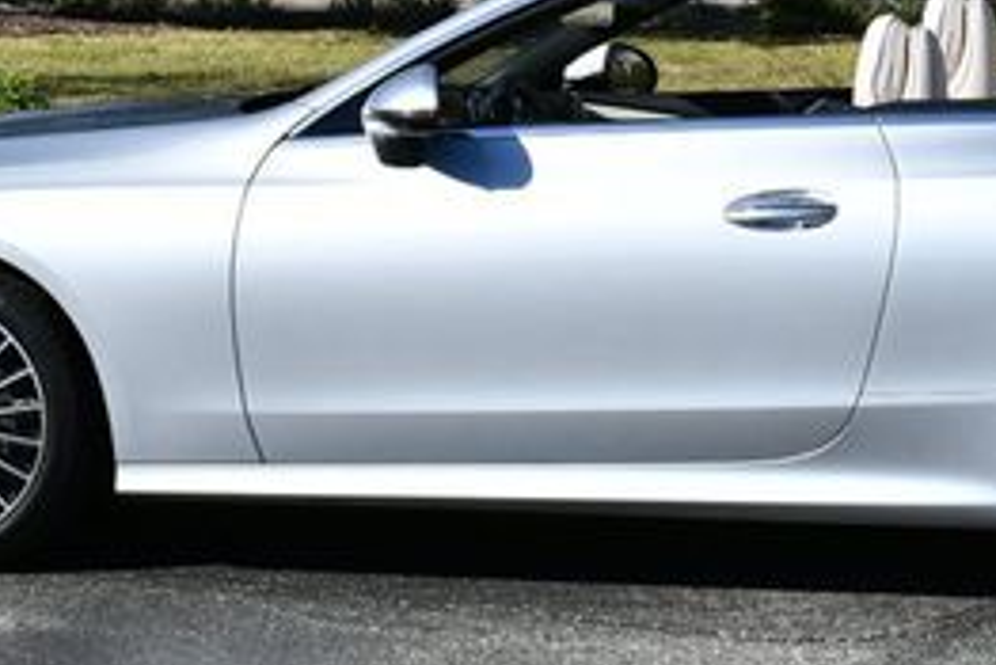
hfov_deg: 16.7
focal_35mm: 122
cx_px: 779
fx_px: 3377
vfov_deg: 11.1
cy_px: -103
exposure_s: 1/320
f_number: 8
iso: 100
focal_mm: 25
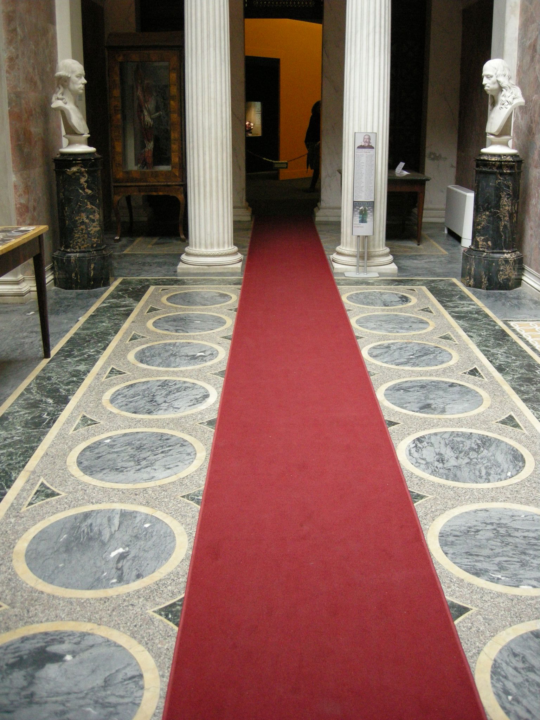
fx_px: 749
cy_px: 360
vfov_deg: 51.4
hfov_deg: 39.7
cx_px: 270
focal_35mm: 36
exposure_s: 1/54.7
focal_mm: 7.5
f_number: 2.7
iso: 400
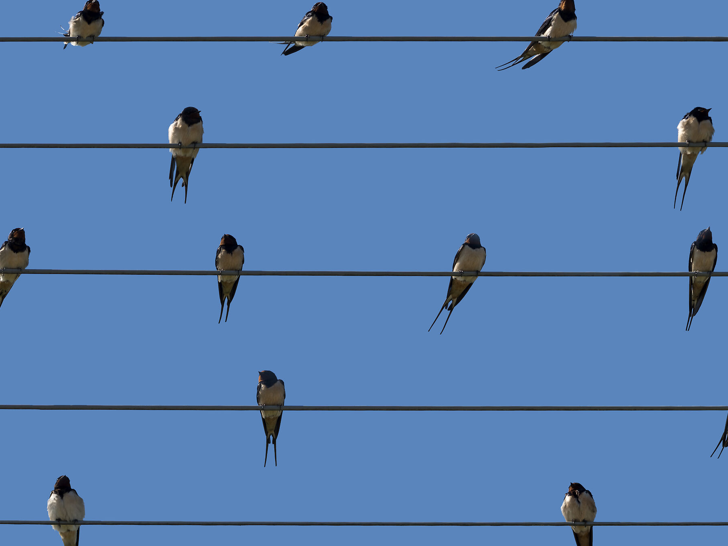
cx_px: 451
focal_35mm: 192
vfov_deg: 7.7
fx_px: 4038
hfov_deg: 10.3
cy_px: 301
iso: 100
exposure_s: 1/500
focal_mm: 150
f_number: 8
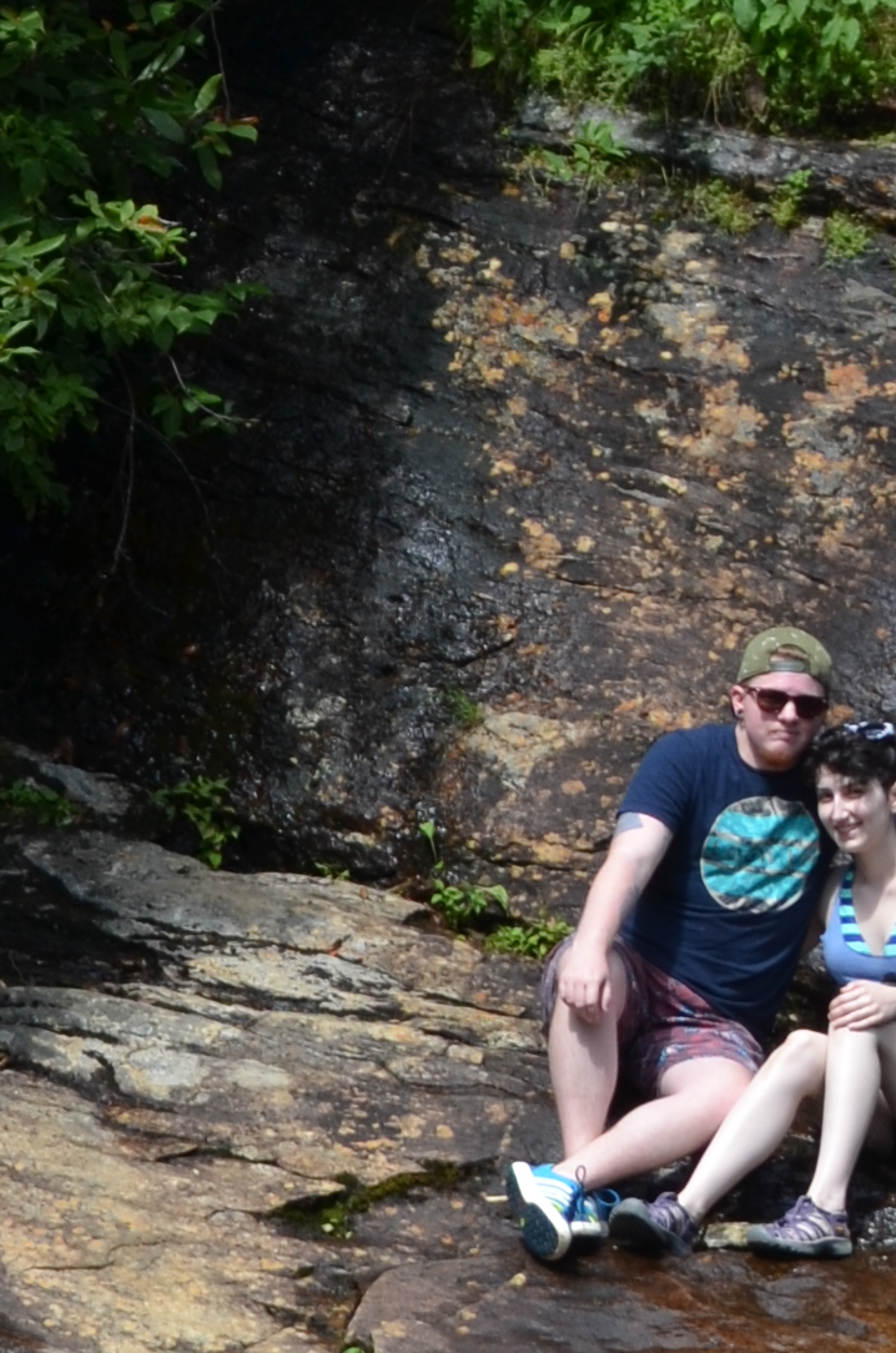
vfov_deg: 10.7
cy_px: -55
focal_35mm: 191
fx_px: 7162
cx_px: 1022
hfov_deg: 7.1
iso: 200
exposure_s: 1/250
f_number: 8
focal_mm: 28
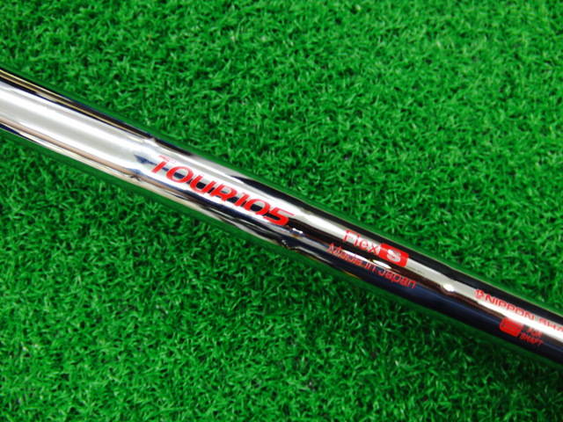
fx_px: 602
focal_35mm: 37
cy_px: 211
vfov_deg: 38.7
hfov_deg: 50.1
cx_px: 282
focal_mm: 6.42
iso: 400
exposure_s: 1/30
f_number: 3.6
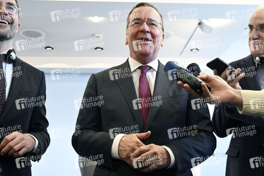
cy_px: 88
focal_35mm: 45
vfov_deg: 29.8
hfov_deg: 43.6
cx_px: 132
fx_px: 330
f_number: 5
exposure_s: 1/200
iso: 6400
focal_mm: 45
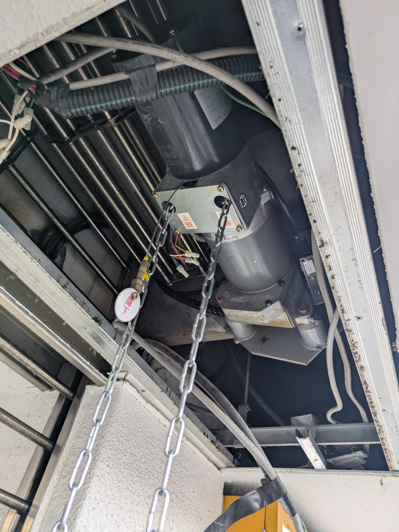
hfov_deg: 54.9
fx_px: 384
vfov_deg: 69.4
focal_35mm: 25
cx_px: 200
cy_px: 266
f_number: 1.89
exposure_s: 1/60
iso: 173
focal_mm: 5.43
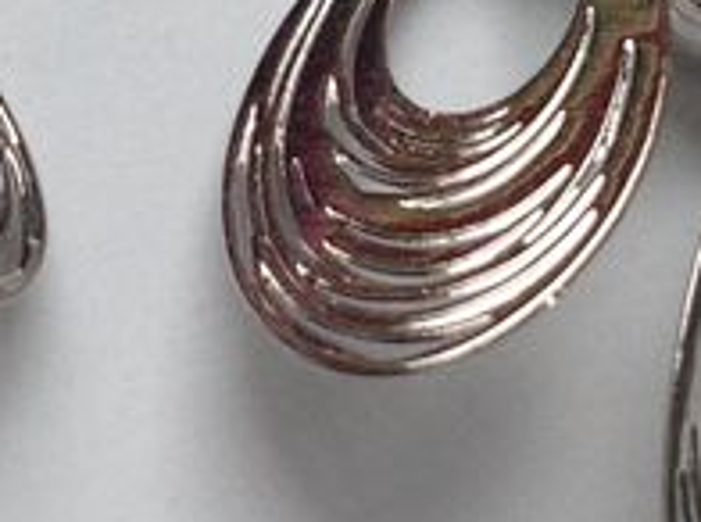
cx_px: -165
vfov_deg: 8.2
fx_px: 3616
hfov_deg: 10.9
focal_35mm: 179
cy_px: -113
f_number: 2.4
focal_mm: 4.28
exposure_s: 1/60
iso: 64
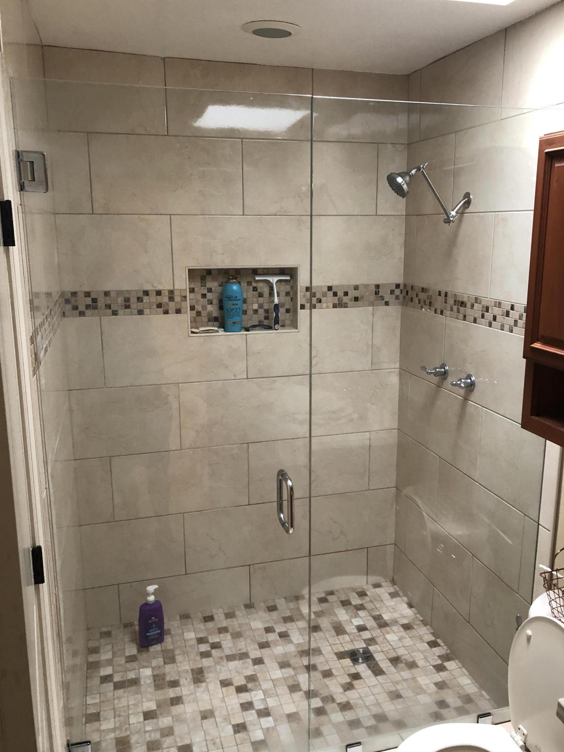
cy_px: 386
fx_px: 652
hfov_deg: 46.8
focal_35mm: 30
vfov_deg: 60.0
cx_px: 295
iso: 64
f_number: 1.8
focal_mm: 3.99
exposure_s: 1/15
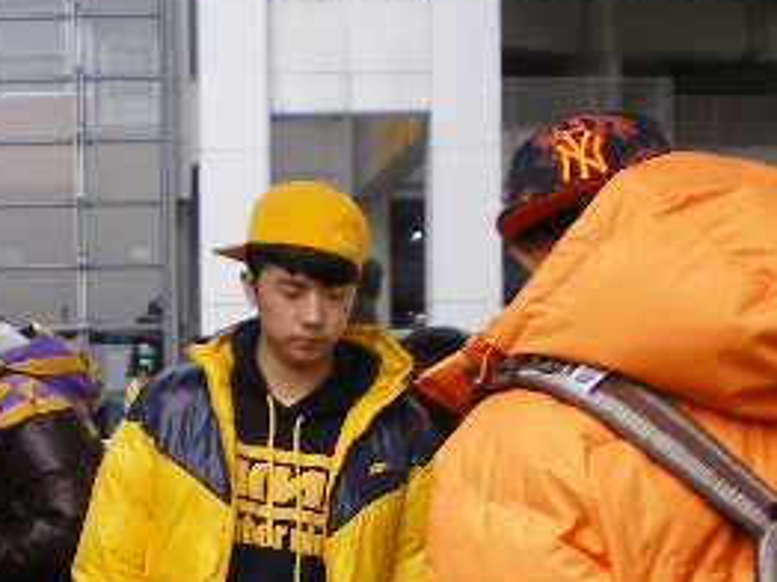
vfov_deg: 15.7
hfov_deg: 20.5
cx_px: 30
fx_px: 2086
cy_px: 526
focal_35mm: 93
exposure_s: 1/60
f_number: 3.1
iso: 64
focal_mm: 6.3
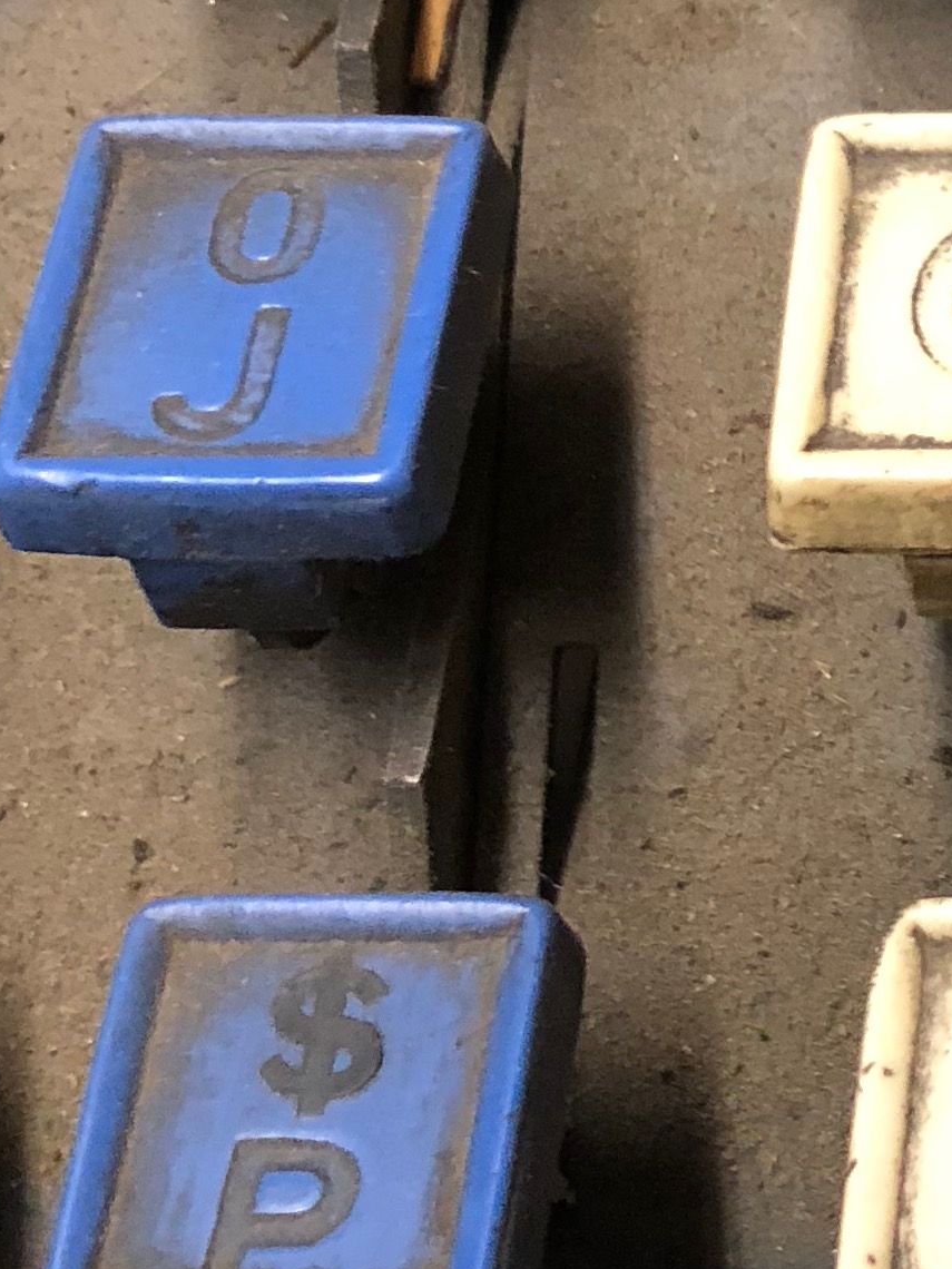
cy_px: 232
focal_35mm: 99
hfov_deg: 13.8
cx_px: 1518
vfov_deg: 19.6
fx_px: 3630
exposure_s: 1/15
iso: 80
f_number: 1.8
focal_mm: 3.99
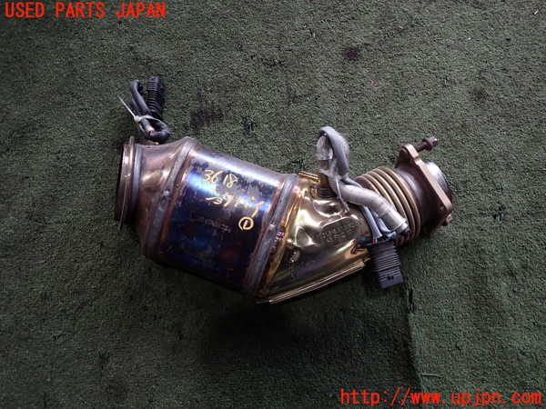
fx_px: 394
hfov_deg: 69.4
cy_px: 204
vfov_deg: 54.9
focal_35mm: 25
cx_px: 273
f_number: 2
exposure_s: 1/60
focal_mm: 4.5
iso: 125
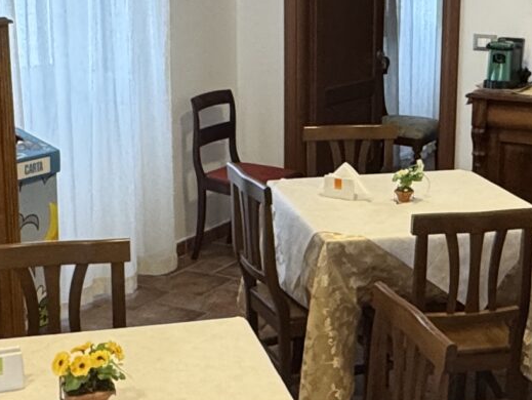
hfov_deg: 28.0
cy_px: 178
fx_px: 1061
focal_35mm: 69
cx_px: 350
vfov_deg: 21.3
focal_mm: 2.22
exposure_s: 1/99
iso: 250
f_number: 2.2
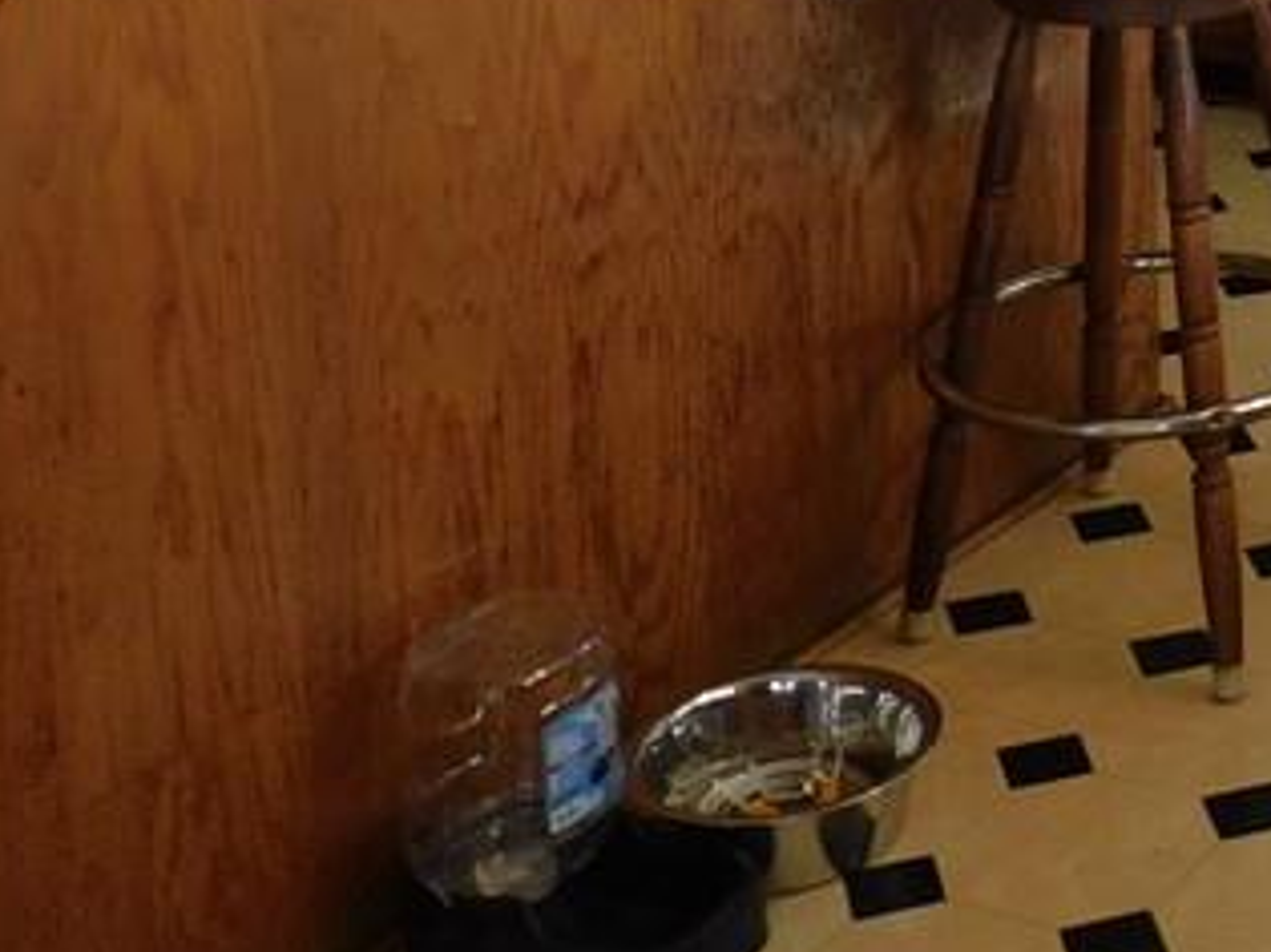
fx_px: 2863
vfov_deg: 17.2
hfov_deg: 22.2
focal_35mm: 78
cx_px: 1703
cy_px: -448
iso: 220
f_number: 3.3
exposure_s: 1/30
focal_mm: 4.3
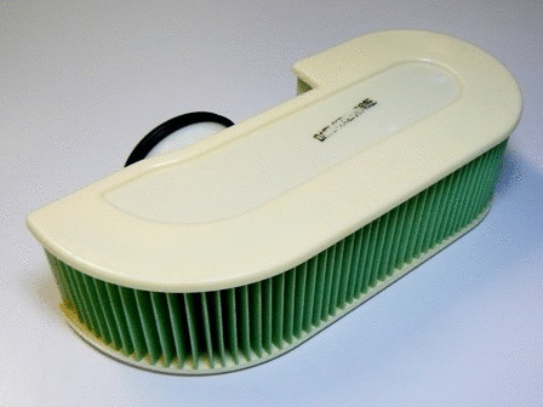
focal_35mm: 36
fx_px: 565
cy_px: 204
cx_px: 272
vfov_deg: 39.7
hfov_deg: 51.4
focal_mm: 6
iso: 80
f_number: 2.8
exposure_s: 1/60
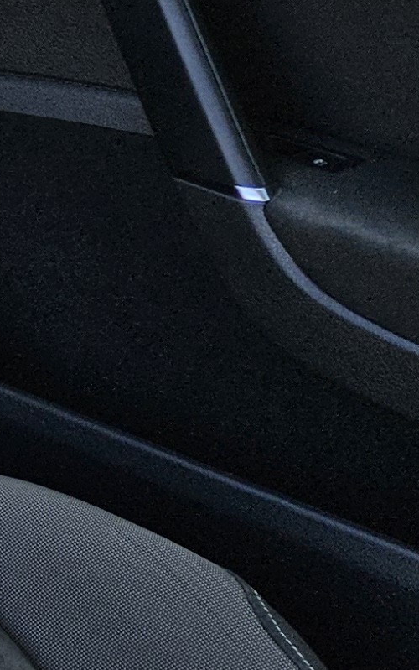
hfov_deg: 7.8
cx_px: -1179
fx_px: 2227
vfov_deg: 17.1
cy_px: 421
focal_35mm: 122
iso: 25
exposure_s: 1/212
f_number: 1.8
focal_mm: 5.4
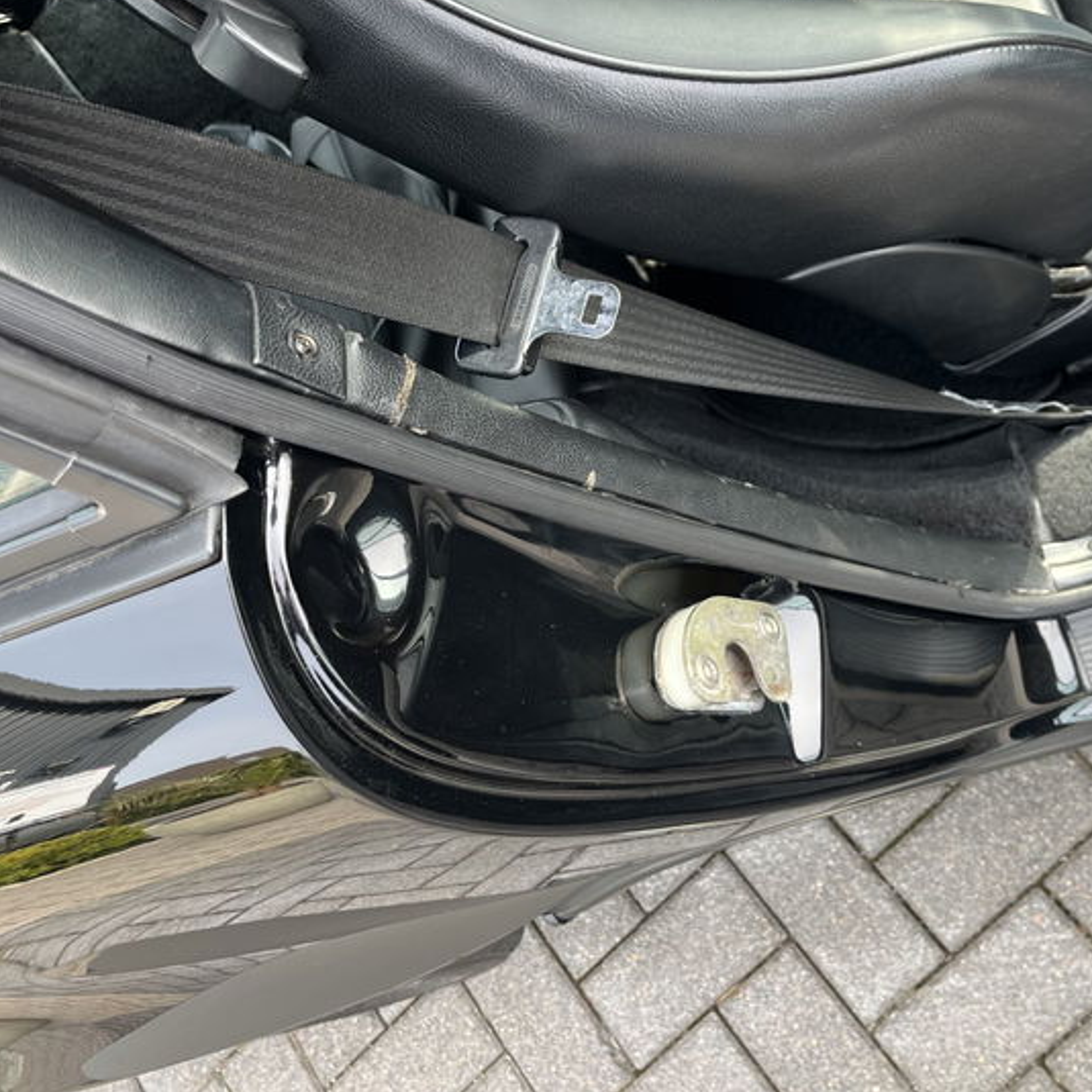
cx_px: 618
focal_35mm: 33
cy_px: 508
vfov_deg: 49.7
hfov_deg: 49.6
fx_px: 1178
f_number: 1.6
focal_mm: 5.1
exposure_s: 1/135
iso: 40
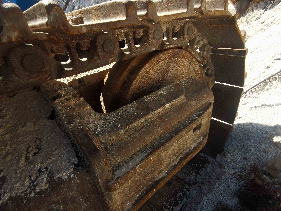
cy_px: 106
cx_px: 140
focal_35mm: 19
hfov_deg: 84.7
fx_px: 154
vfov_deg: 68.7
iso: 50
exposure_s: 1/588
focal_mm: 2.26
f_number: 2.2
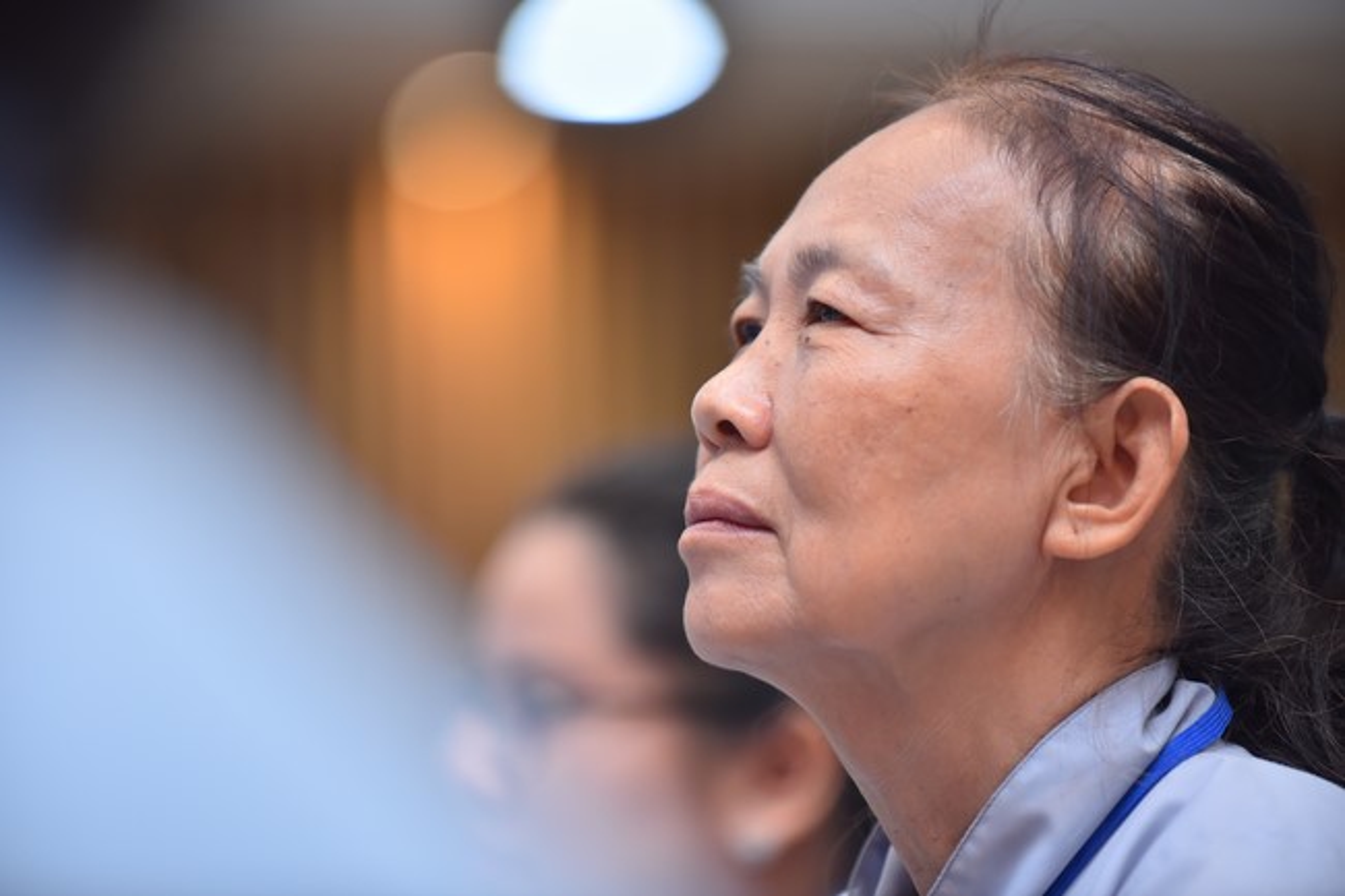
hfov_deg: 11.4
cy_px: 448
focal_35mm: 180
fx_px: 6723
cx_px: 672
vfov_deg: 7.6
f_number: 2.8
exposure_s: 1/125
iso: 800
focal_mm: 180
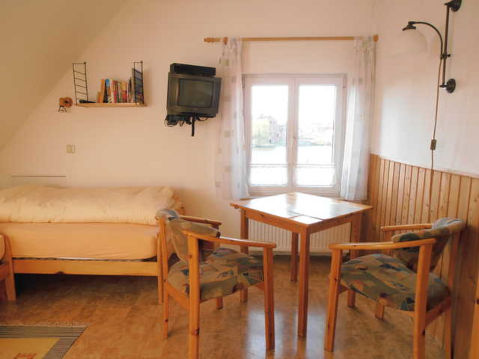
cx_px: 240
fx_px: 332
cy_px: 180
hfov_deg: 71.6
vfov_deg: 56.8
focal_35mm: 24
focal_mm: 4.2
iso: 80
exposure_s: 1/50
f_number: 3
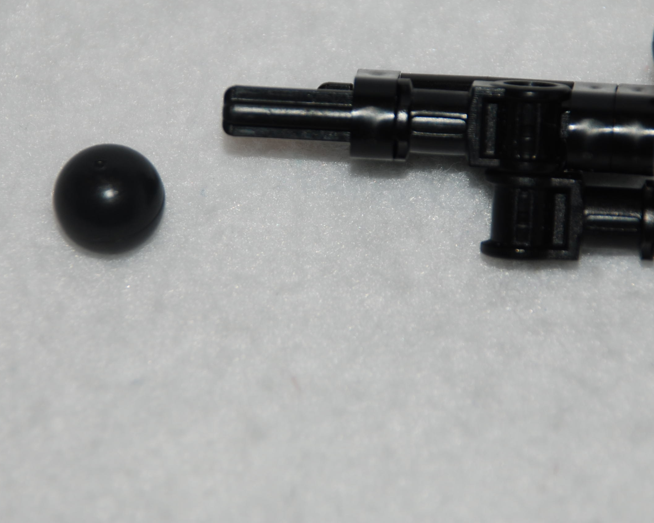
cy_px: 146
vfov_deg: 4.5
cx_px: 380
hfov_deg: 5.6
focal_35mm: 347
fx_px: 6713
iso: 100
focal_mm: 135
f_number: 5.6
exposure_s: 1/60
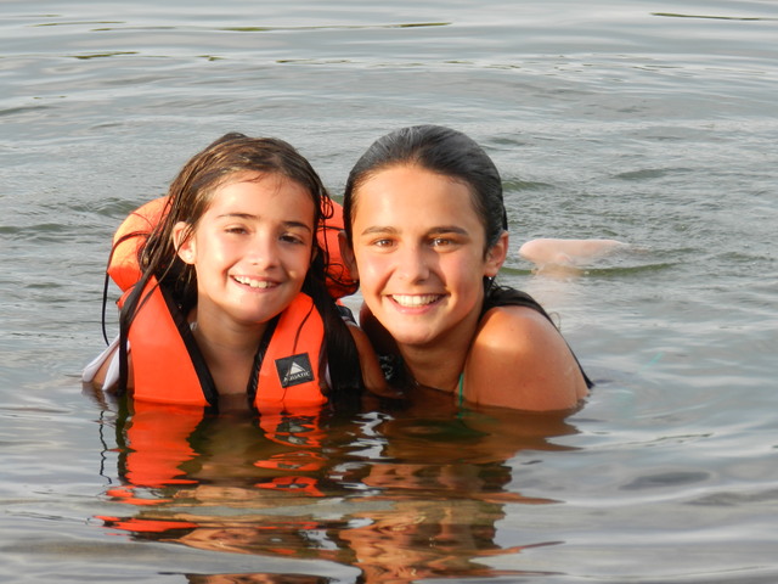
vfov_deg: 4.8
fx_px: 6945
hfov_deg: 6.4
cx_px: 389
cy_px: 292
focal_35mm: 309
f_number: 5.4
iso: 160
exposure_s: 1/125
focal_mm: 55
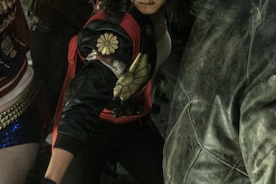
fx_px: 644
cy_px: 25
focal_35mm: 84
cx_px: 146
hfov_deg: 24.2
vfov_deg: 16.1
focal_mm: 32
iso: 1600
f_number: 2.8
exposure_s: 1/160
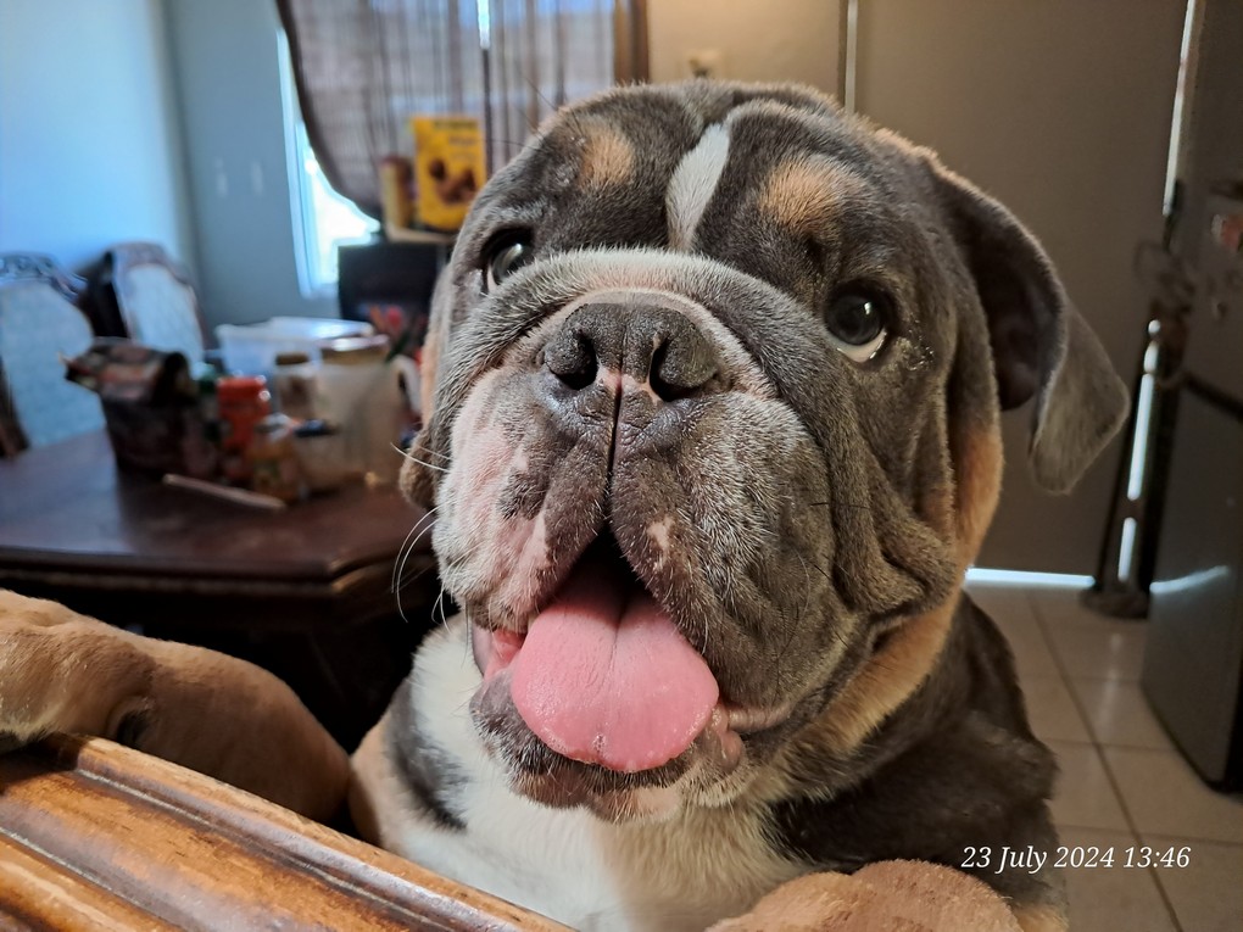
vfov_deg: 51.4
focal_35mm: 27
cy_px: 466
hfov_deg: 65.3
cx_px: 622
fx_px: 970
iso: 500
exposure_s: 1/50
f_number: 1.8
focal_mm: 4
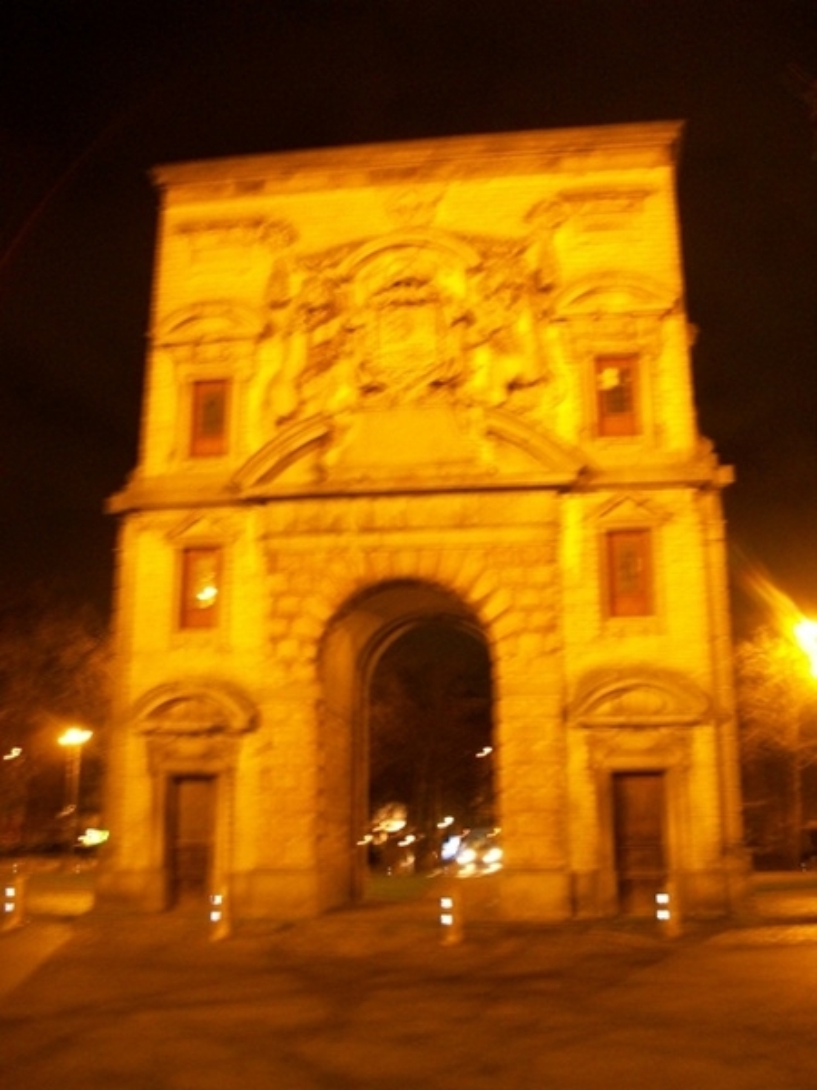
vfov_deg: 56.8
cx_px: 408
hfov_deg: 44.2
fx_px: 1007
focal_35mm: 32
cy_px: 545
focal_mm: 5.7
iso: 160
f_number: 2.9
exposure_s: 1/2
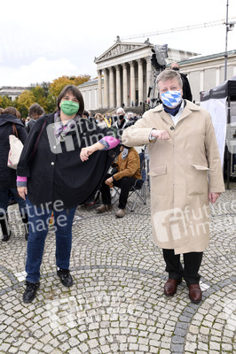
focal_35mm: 24
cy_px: 177
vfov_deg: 73.8
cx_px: 118
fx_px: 236
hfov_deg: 53.1
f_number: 8
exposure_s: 1/160
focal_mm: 24
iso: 400
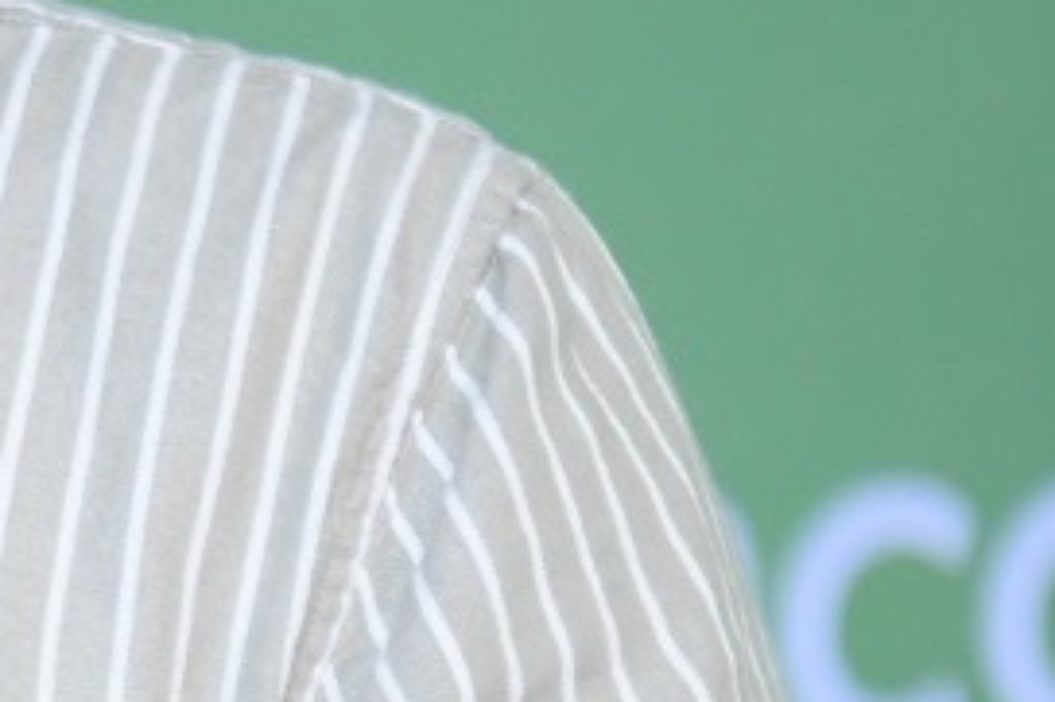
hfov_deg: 2.3
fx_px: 26182
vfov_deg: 1.5
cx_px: -1295
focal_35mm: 894
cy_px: -112
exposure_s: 1/200
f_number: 3.2
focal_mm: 150
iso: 3200
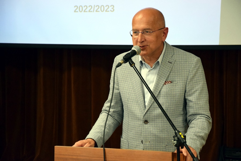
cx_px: 120
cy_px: 80
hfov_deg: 18.2
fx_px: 753
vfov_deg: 12.2
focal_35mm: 112
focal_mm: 75
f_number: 5.3
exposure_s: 1/100
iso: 4500
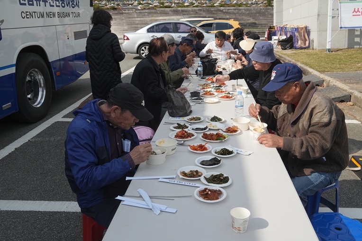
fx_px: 317
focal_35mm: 32
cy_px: 120
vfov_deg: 41.7
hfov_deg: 59.5
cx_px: 181
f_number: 10
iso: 200
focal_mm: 21
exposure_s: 1/400
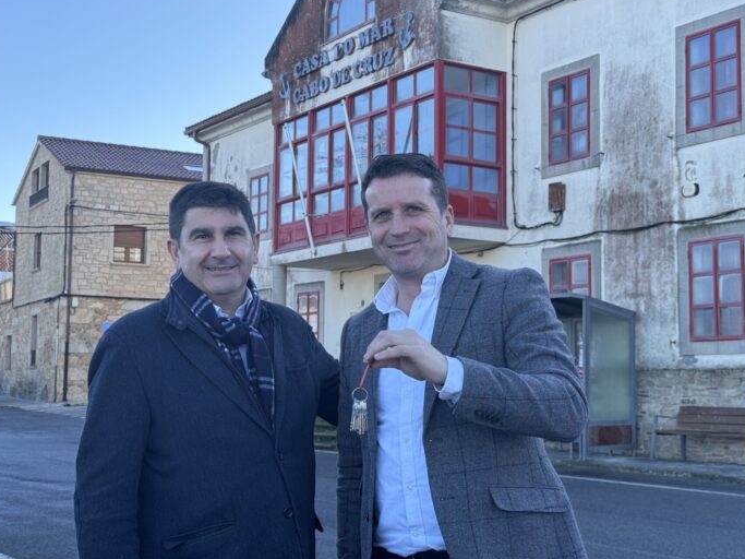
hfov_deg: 35.5
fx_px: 1162
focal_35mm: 54
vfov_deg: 27.0
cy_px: 282
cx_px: 336
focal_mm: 6.76
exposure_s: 1/774
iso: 64
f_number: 1.78
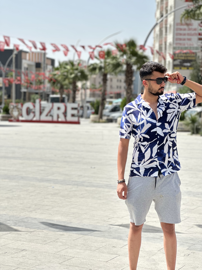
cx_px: 101
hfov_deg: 19.1
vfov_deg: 25.3
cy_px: 135
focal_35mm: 77
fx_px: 599
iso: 32
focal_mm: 9
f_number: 2.8
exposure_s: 1/747
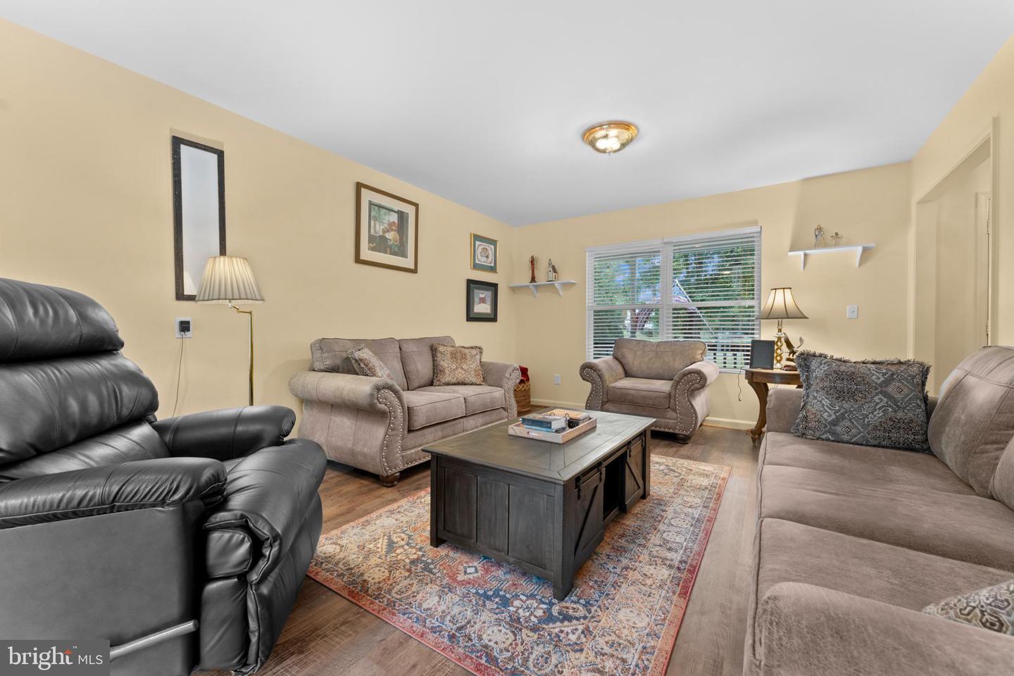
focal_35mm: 14
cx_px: 507
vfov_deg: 81.2
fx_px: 394
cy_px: 338
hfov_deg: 104.3
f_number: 9
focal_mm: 14
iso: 250
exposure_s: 1.3
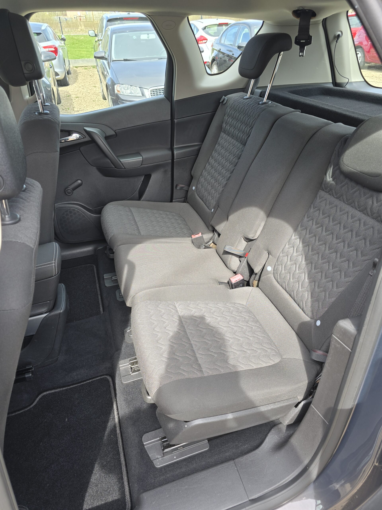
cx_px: 191
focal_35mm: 23
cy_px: 255
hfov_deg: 58.9
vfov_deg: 73.9
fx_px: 338
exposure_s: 1/180
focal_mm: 6.3
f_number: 1.7
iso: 32
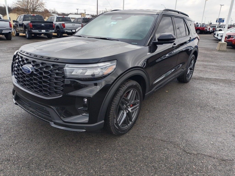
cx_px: 118
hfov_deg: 69.4
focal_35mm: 25
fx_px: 170
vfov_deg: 54.9
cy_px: 88
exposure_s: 1/298
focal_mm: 4.68
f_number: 1.7
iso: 100
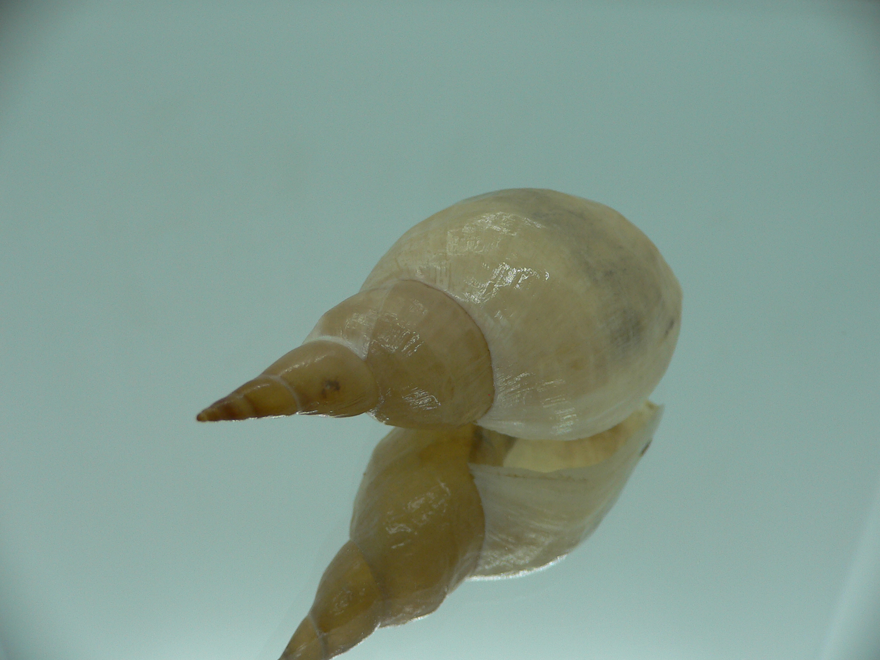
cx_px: 440
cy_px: 330
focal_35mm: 35
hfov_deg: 52.6
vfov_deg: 40.7
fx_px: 890
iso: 80
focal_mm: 4.6
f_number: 2.8
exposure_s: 1/60
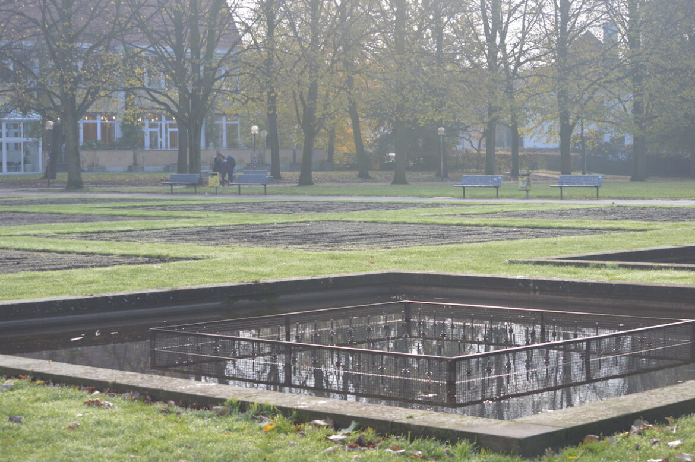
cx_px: 348
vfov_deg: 16.5
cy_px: 231
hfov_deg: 24.6
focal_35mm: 82
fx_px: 1591
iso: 200
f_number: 5.6
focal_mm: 55
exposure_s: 1/125
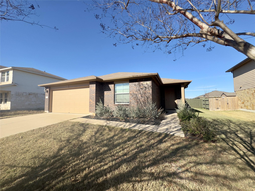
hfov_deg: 102.1
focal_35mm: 14
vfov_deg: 85.7
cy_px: 96
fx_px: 103
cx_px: 128
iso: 50
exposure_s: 1/1536
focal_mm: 2.22
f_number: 2.2
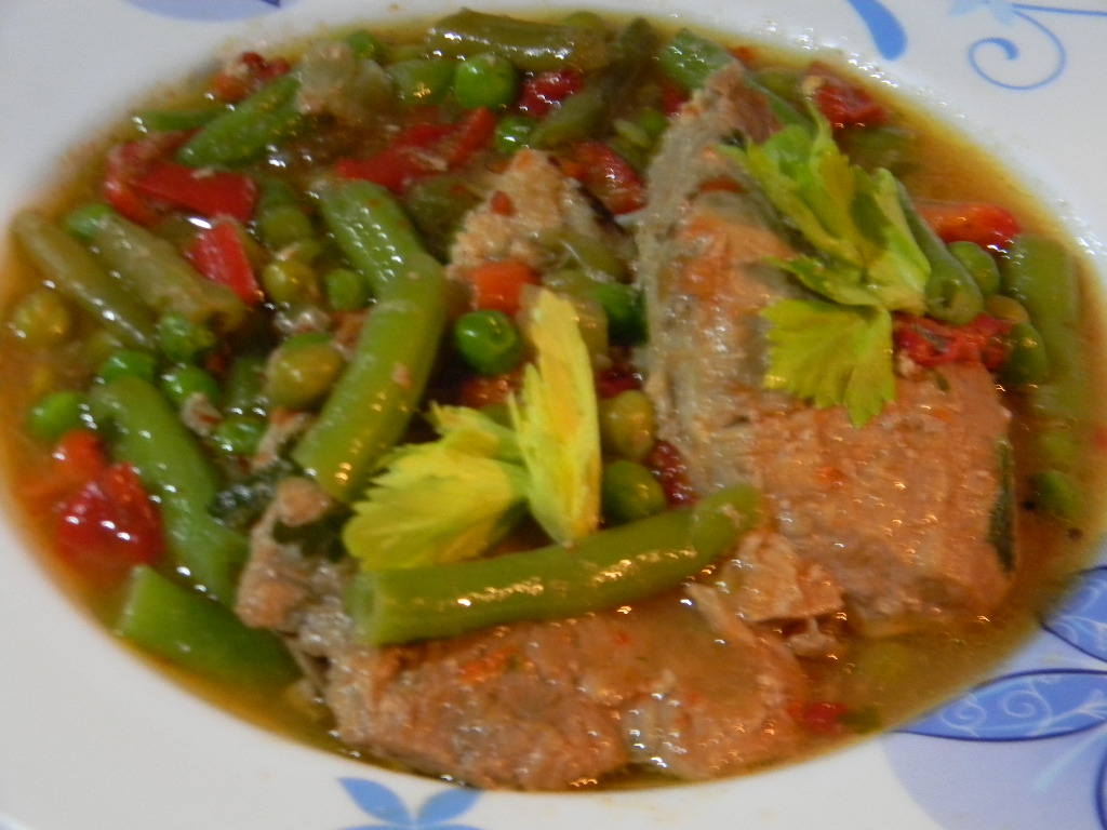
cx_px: 554
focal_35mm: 83
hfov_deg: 23.6
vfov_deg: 17.8
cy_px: 415
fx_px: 2654
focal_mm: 15.1
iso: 400
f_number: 4.5
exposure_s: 1/12.2
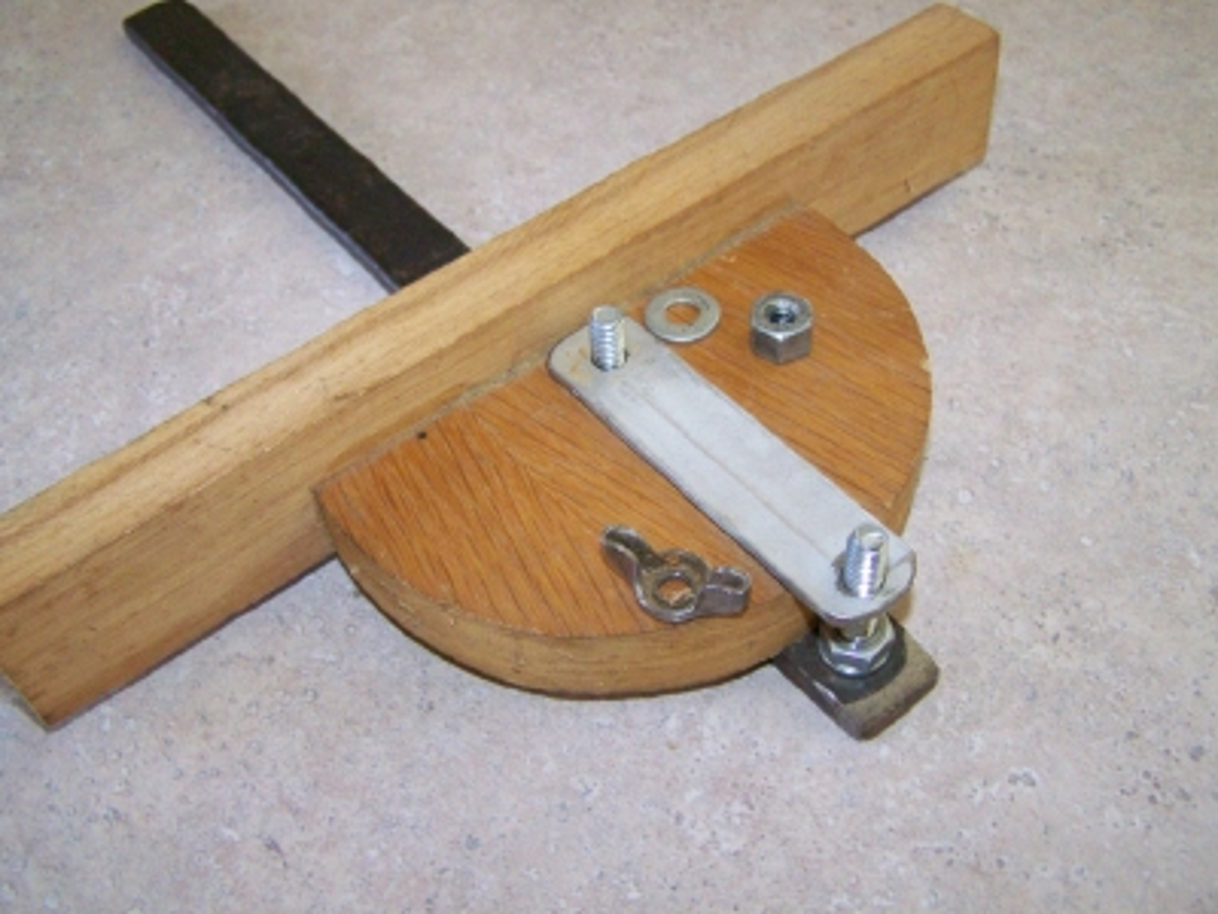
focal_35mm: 38
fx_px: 1337
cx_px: 609
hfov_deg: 49.0
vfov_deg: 37.7
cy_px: 457
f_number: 2.8
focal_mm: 6.3
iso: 400
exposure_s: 1/40
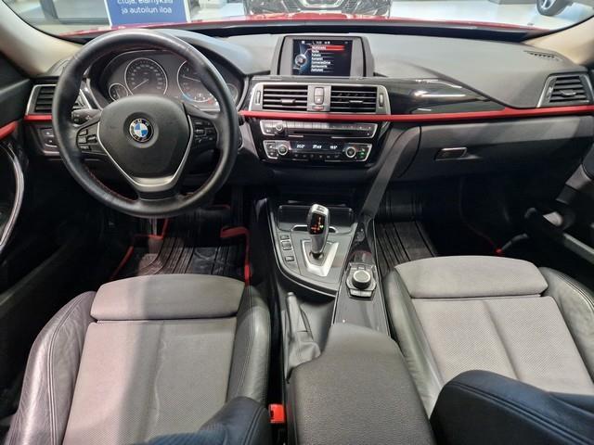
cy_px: 222
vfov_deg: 58.9
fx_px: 395
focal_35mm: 23
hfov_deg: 73.9
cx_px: 297
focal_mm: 5.4
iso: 640
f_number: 1.8
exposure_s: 1/100
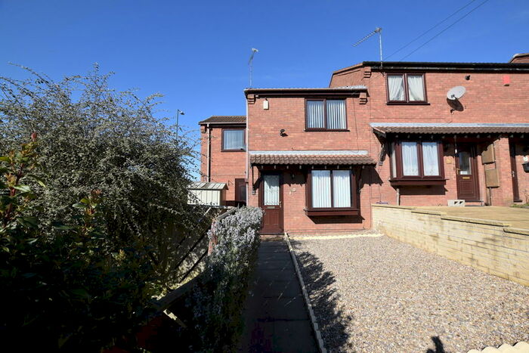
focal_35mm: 15
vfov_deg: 77.4
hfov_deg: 100.4
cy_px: 176
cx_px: 264
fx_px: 220
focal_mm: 10
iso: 200
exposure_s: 1/400
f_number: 9
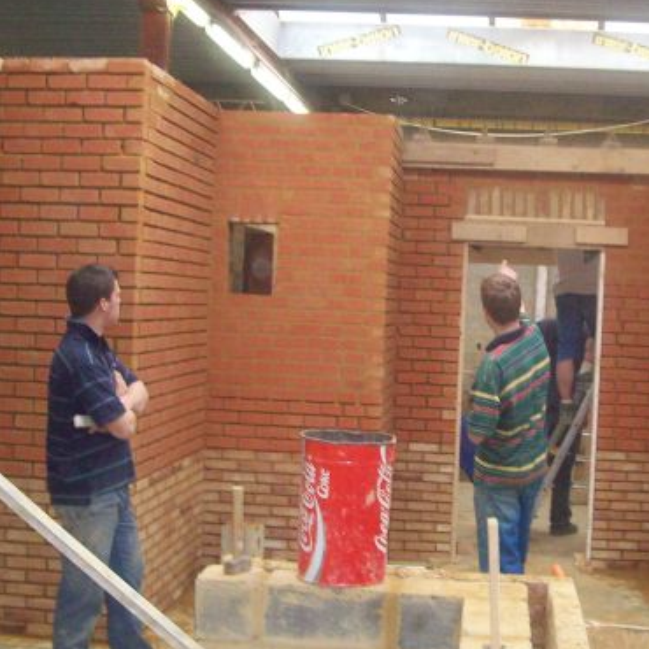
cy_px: 326
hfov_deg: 30.8
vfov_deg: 31.1
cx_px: 446
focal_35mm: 55
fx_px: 1167
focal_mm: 6
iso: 200
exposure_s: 1/64
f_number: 2.7
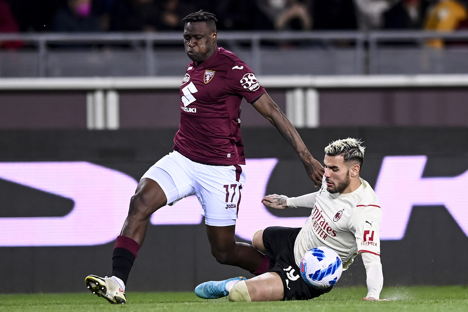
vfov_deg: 3.4
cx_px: 234
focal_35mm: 400
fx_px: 5199
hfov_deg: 5.2
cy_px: 156
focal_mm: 400
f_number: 3.5
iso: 2000
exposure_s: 1/1250
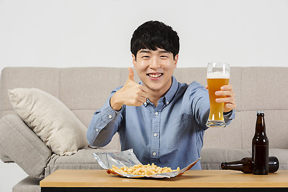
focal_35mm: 125
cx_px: 144
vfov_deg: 11.0
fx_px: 1000
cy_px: 96
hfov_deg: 16.4
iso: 100
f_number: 11
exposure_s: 1/125
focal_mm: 125
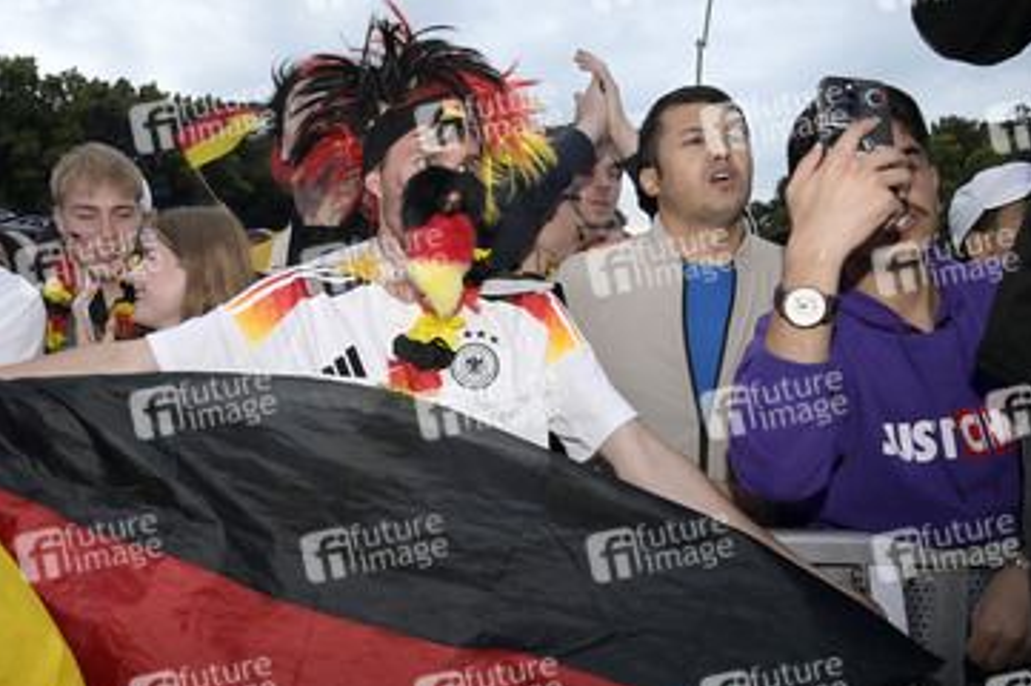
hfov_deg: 61.4
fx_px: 858
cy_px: 334
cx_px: 413
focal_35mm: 30
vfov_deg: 43.5
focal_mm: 24
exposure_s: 1/250
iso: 8000
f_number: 13
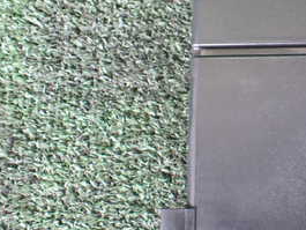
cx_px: 319
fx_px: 601
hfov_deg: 26.7
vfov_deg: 21.4
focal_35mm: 68
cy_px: 55
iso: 800
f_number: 2.3
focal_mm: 5.4
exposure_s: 1/40
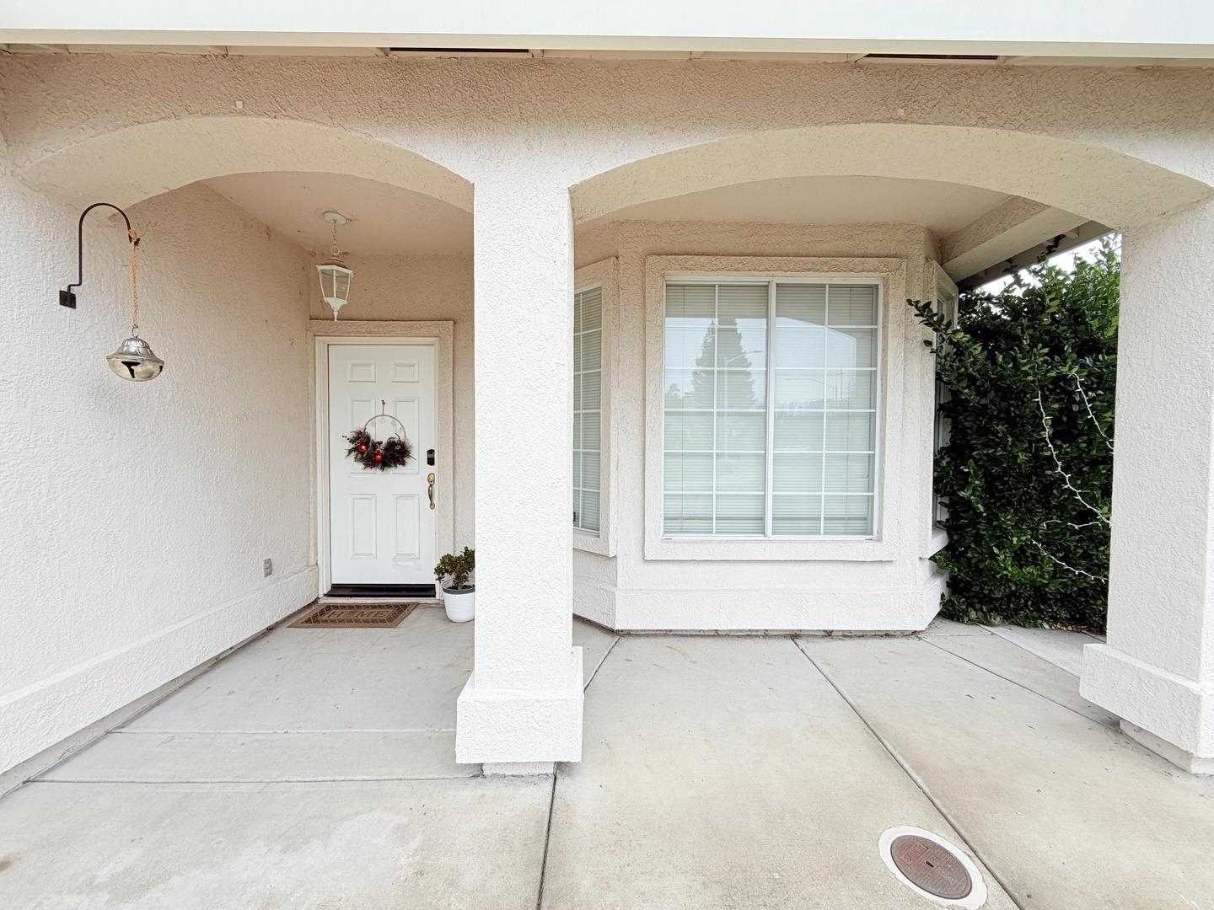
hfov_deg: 102.1
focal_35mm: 14
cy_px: 455
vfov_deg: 85.7
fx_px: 491
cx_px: 607
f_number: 2.2
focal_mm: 2.22
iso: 40
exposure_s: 1/145
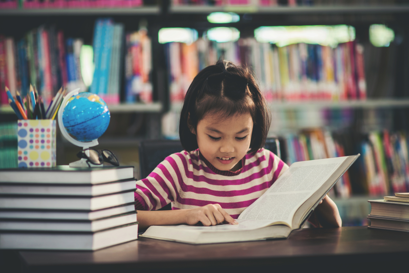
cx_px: 204
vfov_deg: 10.2
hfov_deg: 15.2
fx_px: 1534
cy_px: 136
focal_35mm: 135
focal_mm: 135
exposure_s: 1/125
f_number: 2
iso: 250
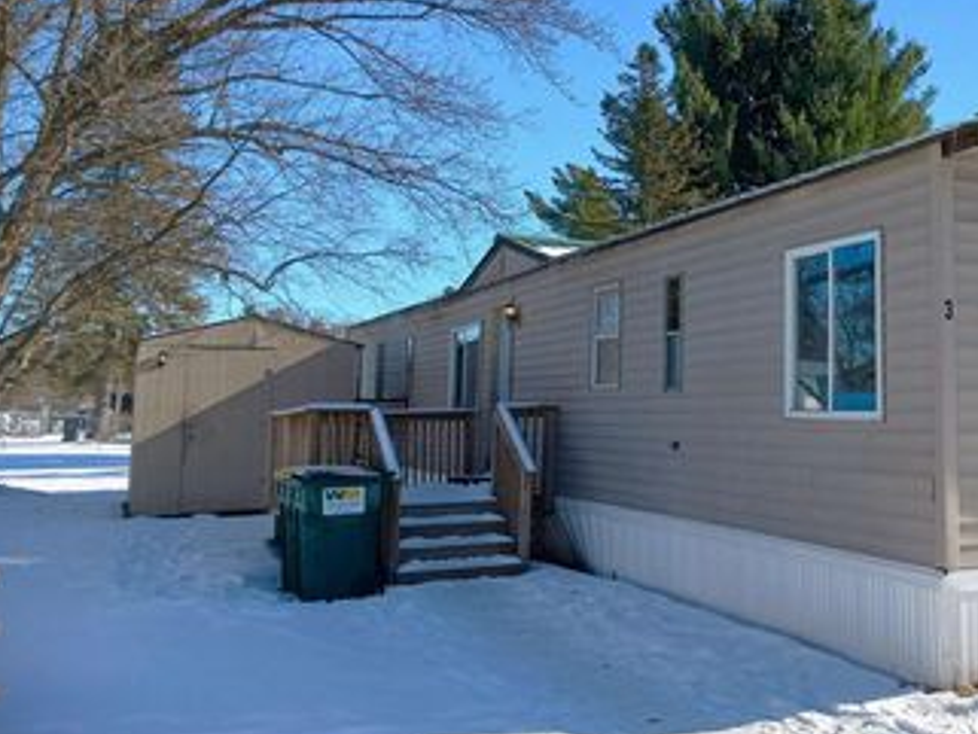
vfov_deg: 34.2
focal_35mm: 42
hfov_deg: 43.2
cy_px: 282
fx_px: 1187
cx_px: 746
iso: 20
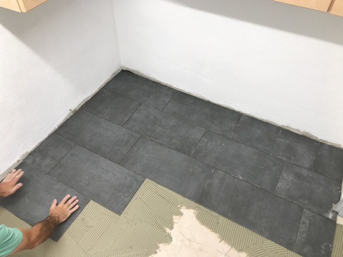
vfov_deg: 49.8
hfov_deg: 63.4
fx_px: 278
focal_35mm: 28
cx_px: 172
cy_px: 128
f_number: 1.8
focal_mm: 3.99
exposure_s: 1/33
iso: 25
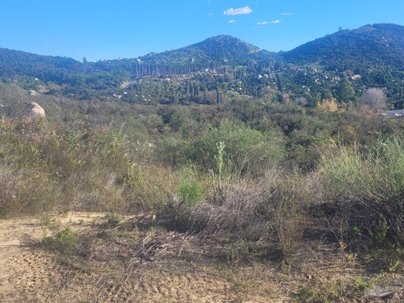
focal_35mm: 32
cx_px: 210
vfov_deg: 44.1
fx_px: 373
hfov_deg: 56.8
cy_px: 159
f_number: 1.8
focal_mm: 5.4
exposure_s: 1/1215
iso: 40
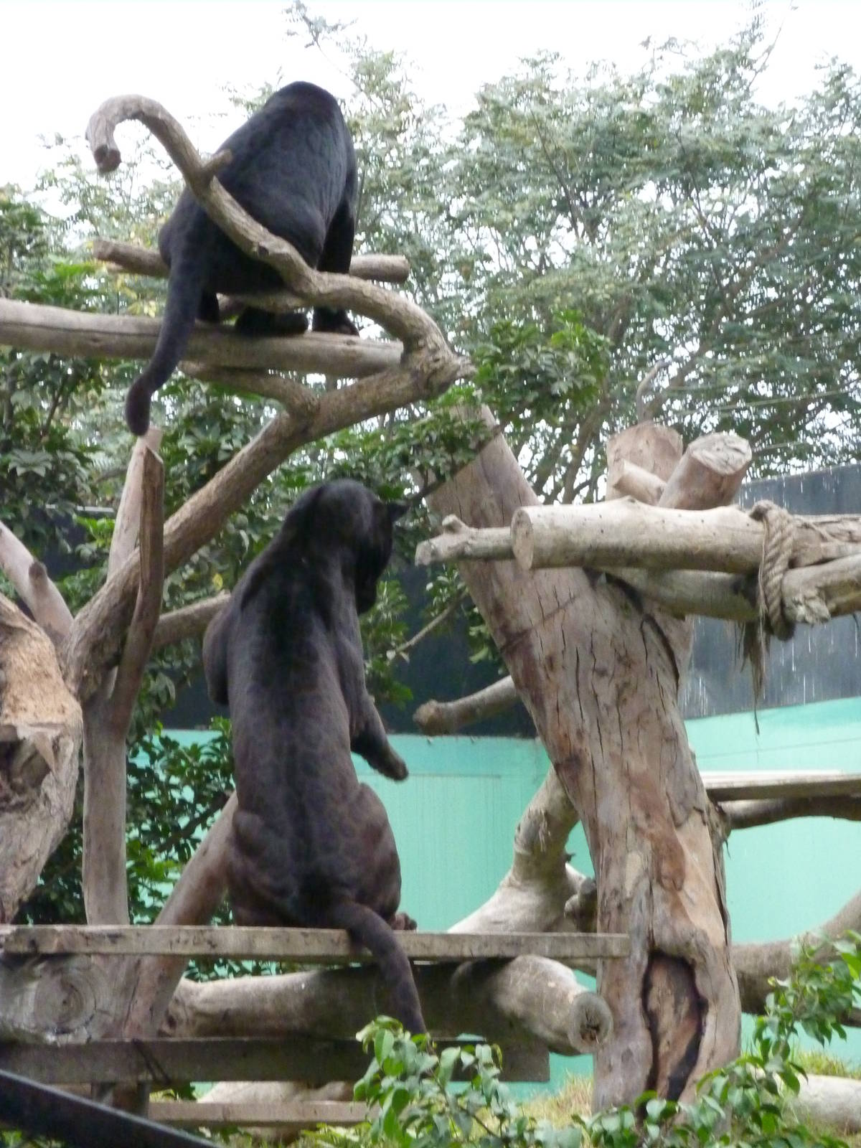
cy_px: 574
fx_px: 5605
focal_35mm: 169
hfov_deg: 8.8
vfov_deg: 11.7
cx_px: 430
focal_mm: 27.8
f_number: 4.5
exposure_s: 1/250
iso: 800
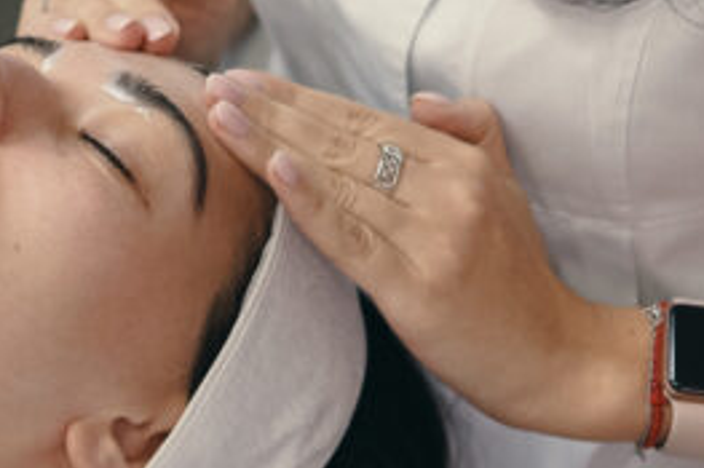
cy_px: 76
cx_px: 56
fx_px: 3811
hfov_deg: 10.5
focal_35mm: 195
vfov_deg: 7.0
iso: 1000
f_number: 2
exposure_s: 1/400
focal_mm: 50
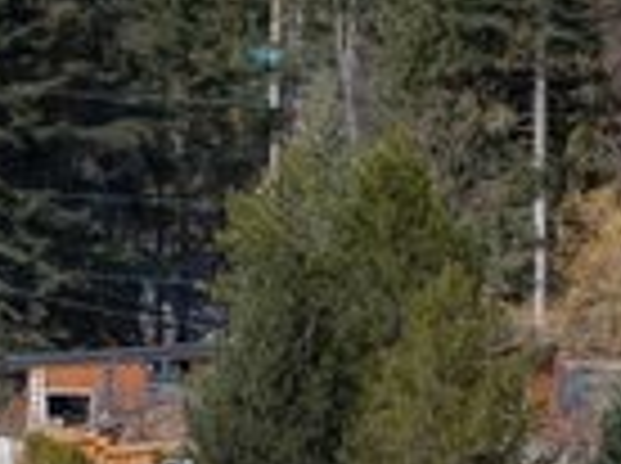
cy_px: 644
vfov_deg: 1.7
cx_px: 158
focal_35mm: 871
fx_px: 15598
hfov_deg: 2.3
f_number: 6.3
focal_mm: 44.6
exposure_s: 1/200
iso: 80
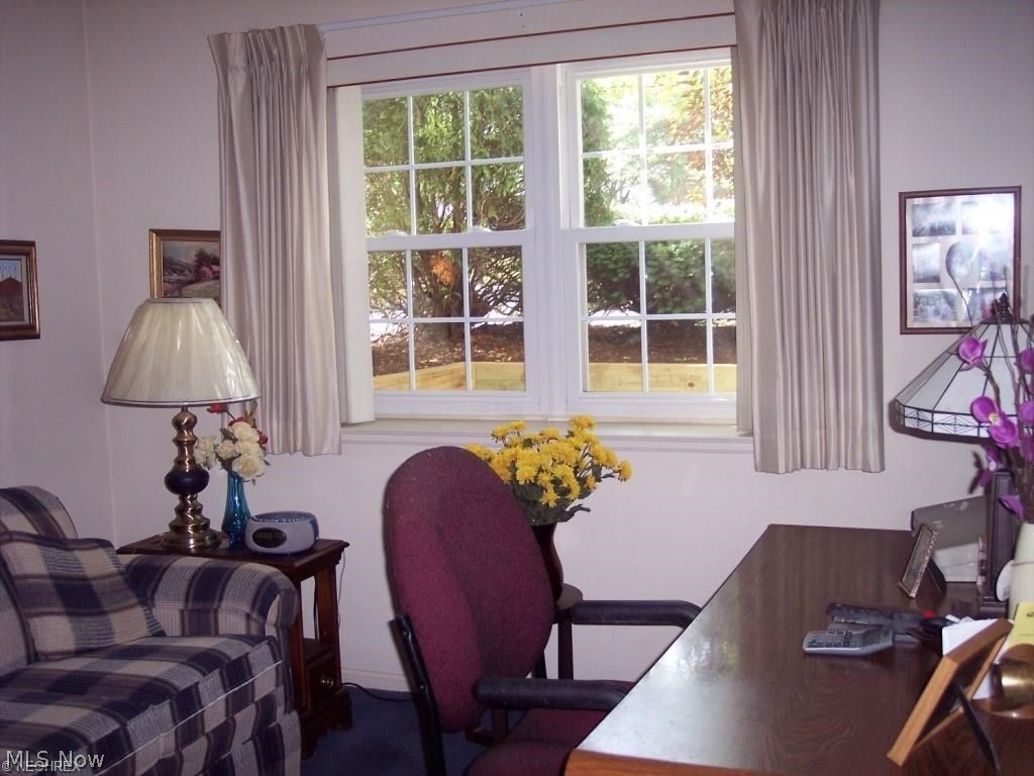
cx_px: 517
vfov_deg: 36.8
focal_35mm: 39
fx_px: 1165
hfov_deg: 47.9
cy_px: 388
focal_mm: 8
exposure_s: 1/60
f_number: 2.8
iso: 140
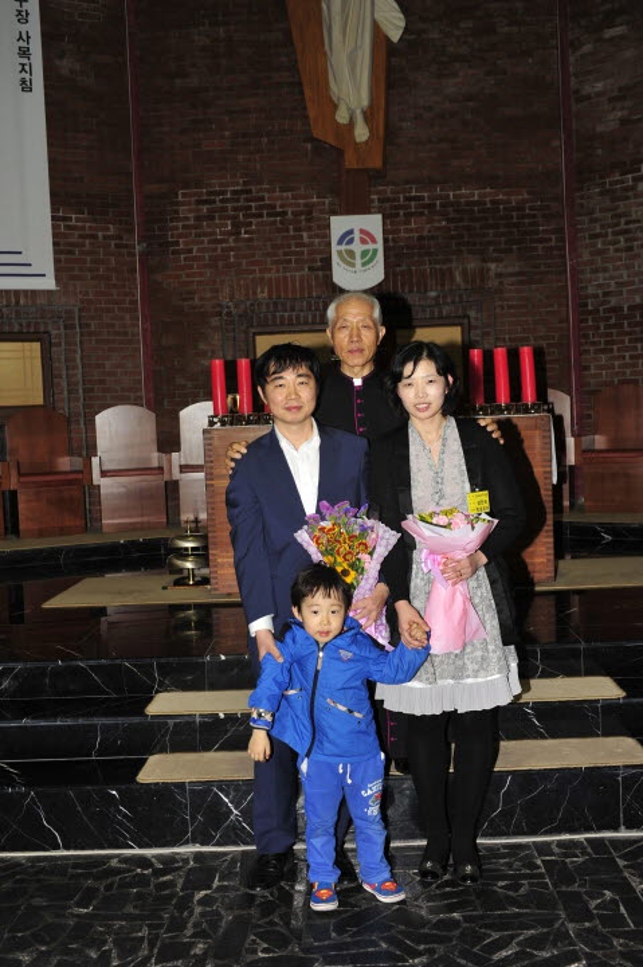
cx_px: 322
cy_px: 484
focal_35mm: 40
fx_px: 1073
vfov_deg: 48.5
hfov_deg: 33.4
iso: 200
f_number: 6.3
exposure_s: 1/60
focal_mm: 40
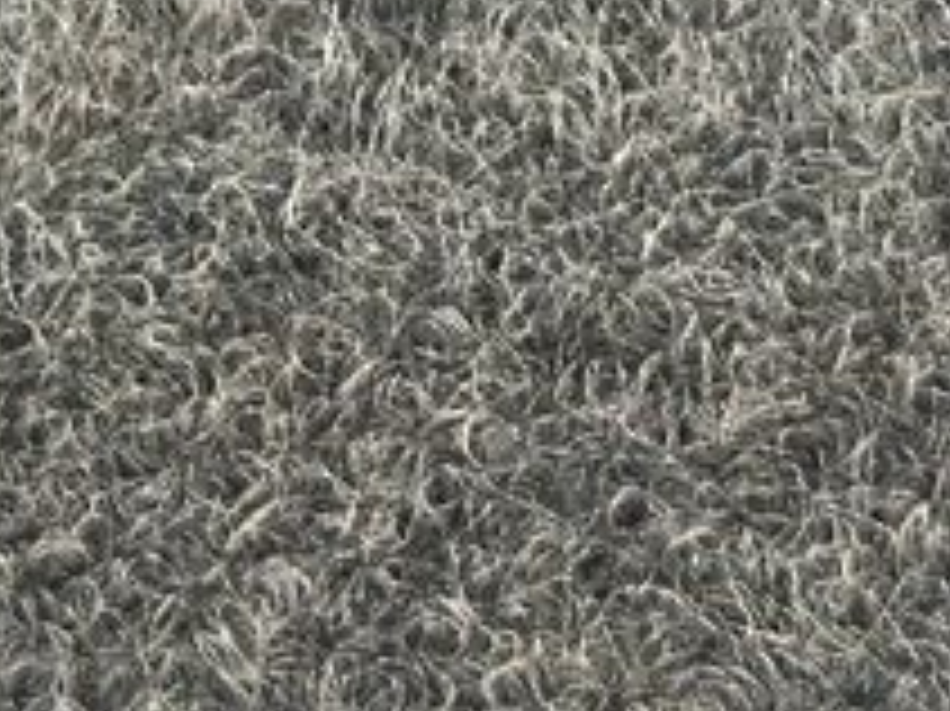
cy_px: -837
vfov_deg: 6.2
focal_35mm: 233
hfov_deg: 8.5
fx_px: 6391
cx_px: 527
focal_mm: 6.86
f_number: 1.78
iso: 500
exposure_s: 1/40
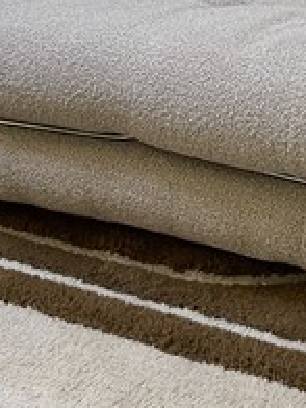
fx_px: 1143
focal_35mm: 97
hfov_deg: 15.1
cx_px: 277
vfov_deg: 18.6
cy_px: -143
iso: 80
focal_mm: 4.2
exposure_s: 1/50
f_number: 1.6
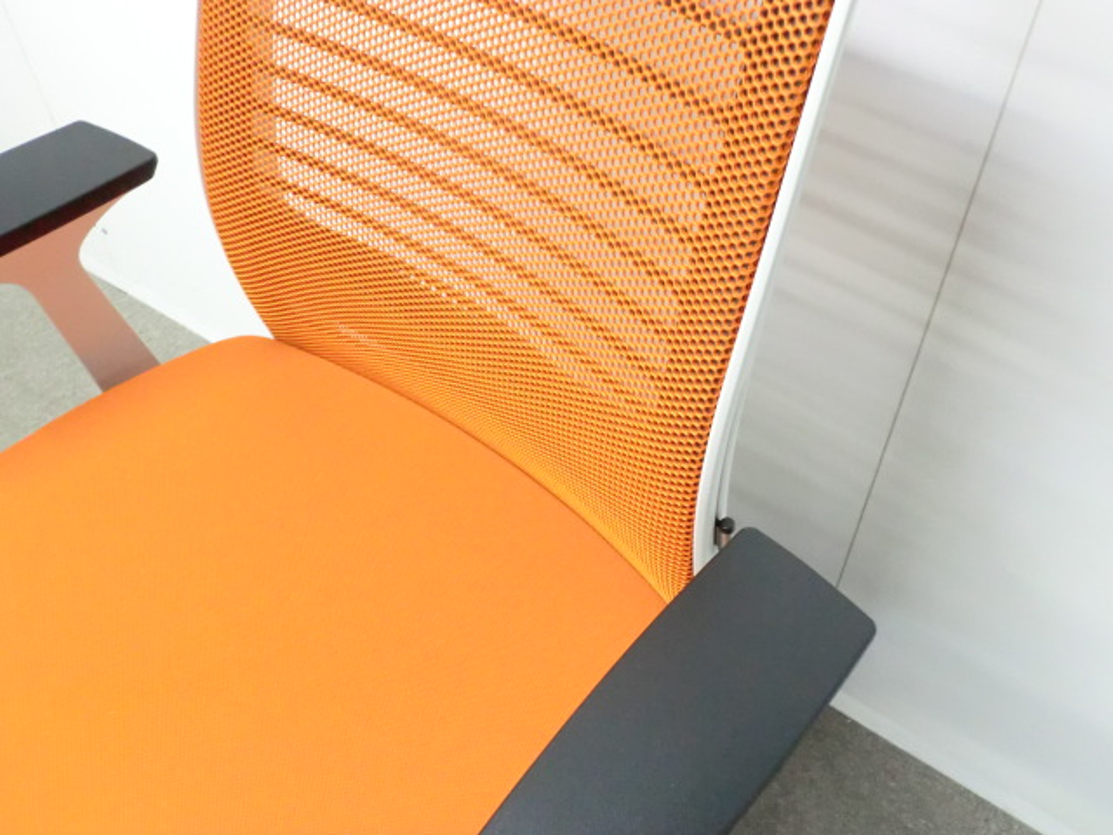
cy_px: 418
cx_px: 556
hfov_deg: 56.8
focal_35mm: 32
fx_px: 1029
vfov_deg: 44.2
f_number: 3.5
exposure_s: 1/25
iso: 800
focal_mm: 5.8
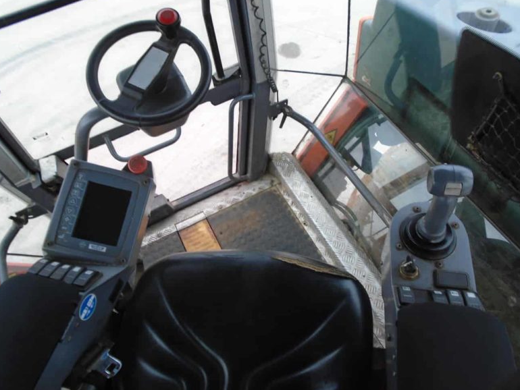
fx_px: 406
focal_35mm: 27
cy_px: 195
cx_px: 260
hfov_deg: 65.3
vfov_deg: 51.4
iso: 100
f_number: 3.2
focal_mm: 4.6
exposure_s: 1/30
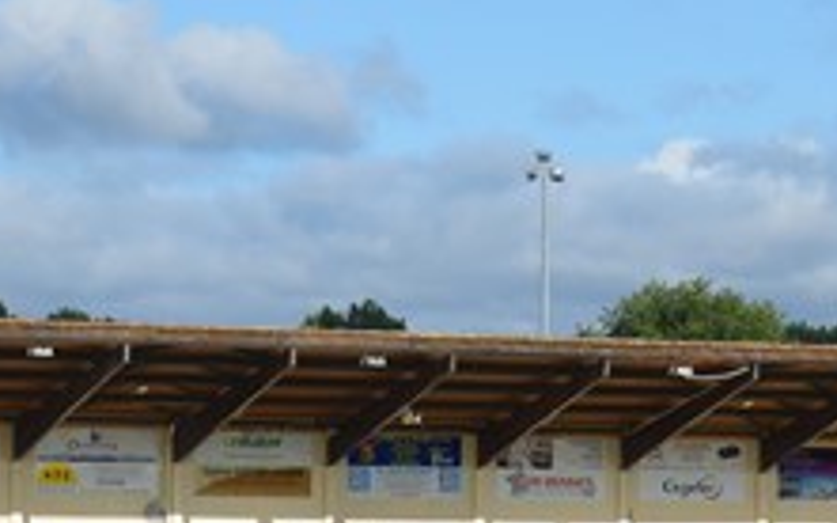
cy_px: 500
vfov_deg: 6.0
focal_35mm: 217
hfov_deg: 9.6
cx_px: 632
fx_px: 4949
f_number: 8
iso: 100
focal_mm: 46
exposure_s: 1/250
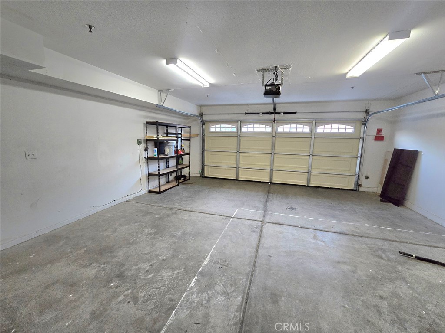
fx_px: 167
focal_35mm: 13
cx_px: 222
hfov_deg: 106.2
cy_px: 166
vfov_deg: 89.9
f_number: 2.2
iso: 640
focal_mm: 2.2
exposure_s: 1/60.2
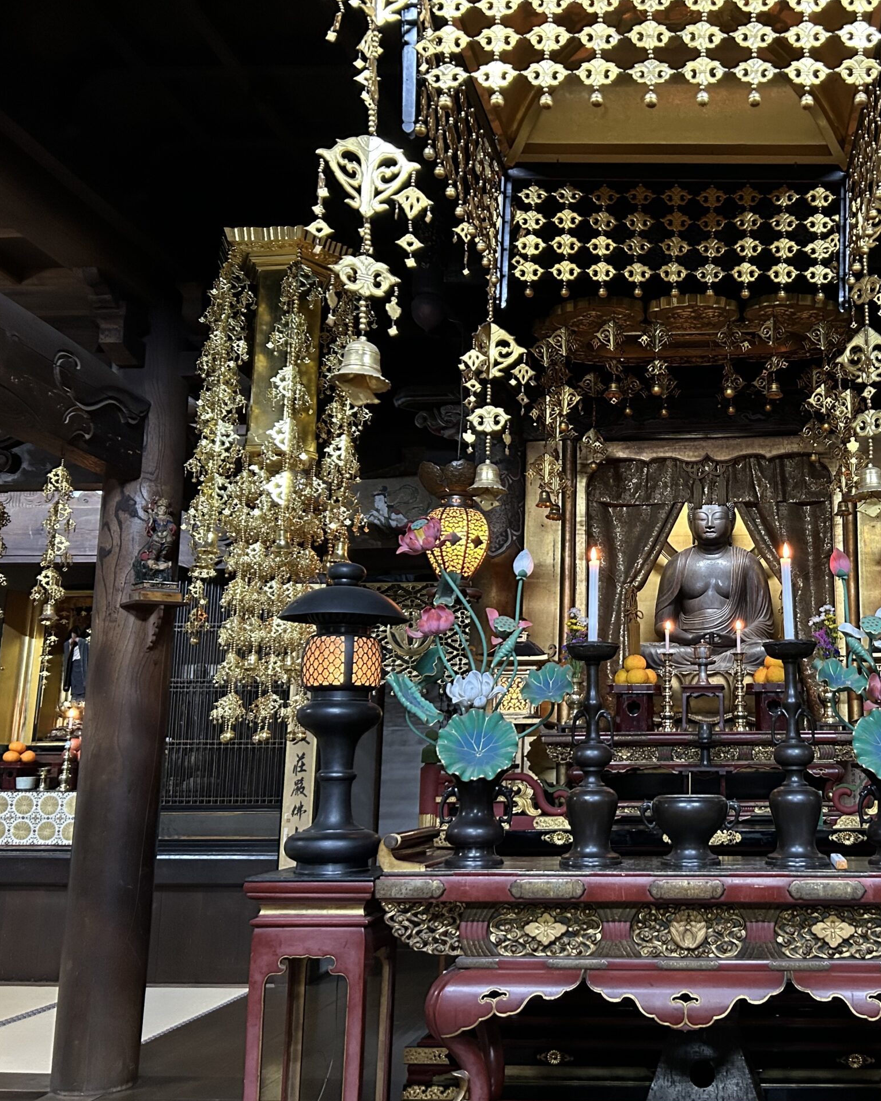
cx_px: 680
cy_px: 552
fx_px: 1108
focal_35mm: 34
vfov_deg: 52.8
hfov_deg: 41.8
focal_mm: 5.7
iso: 500
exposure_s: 1/30
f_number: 1.5
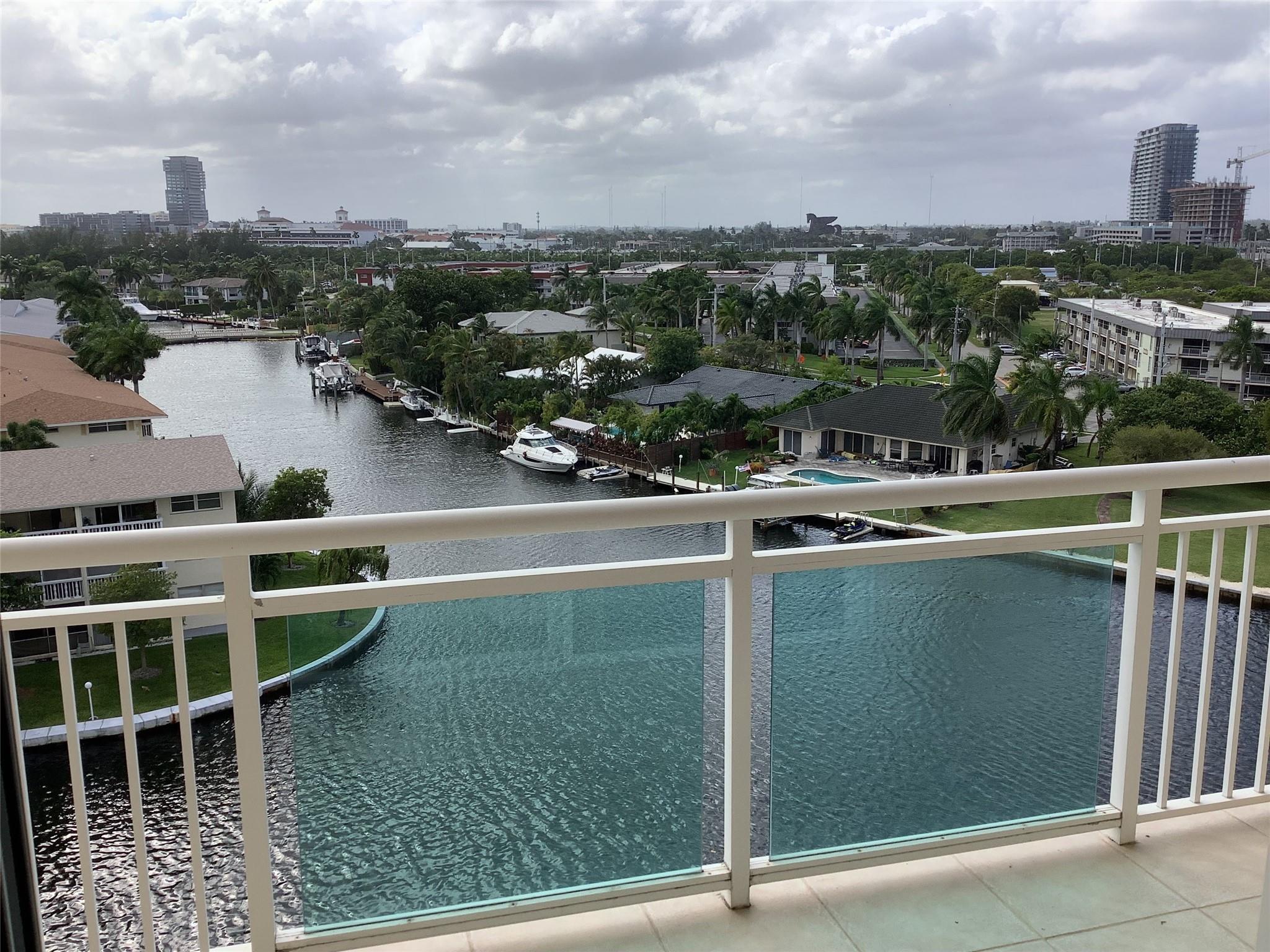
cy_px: 476
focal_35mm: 31
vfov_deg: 45.4
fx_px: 1137
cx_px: 635
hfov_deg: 58.4
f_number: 2.4
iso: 25
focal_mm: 3.3
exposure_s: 1/1131
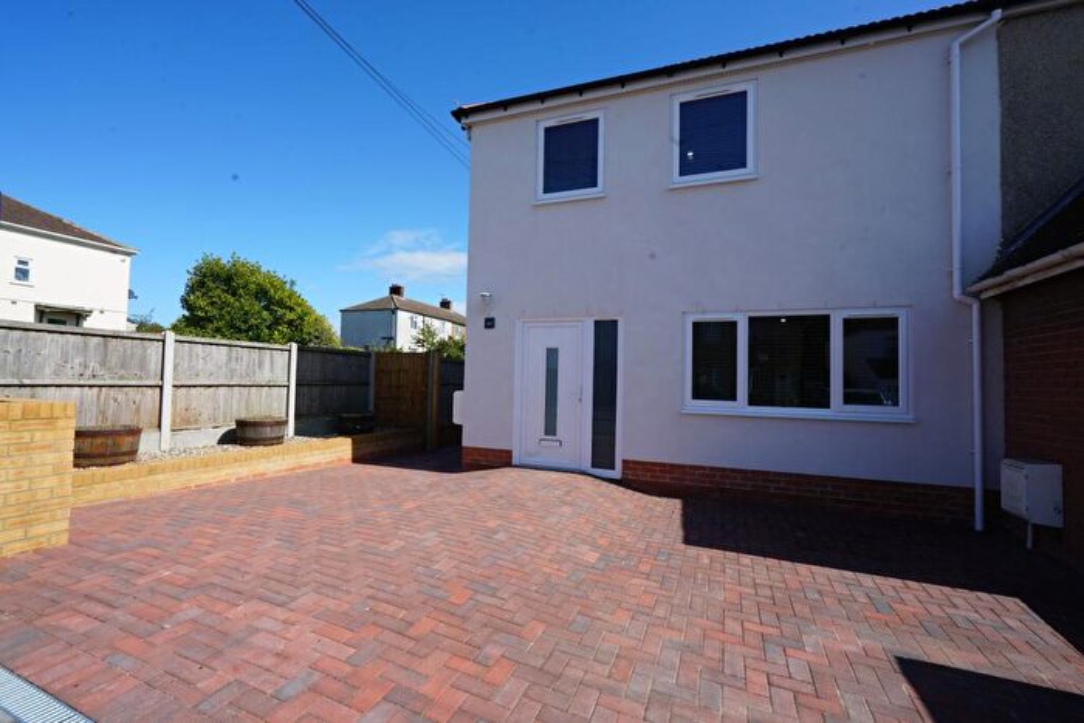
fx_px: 482
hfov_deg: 96.7
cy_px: 362
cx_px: 542
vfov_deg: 73.8
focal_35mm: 16
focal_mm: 16
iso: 100
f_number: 14
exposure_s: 1/100
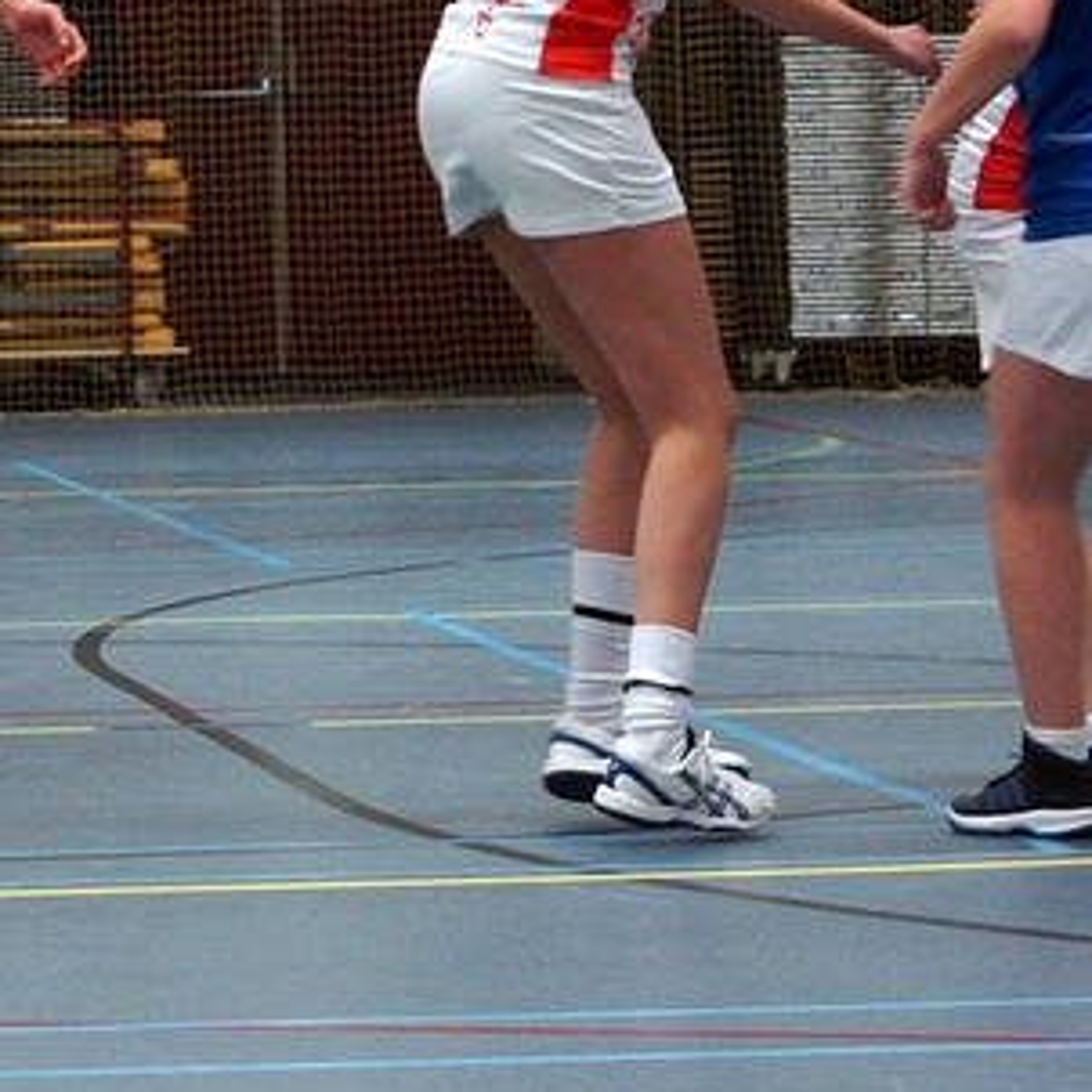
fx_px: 7709
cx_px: -347
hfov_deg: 8.0
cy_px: -2
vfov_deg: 8.1
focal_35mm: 216
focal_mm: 50
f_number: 2.8
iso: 1000
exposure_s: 1/160
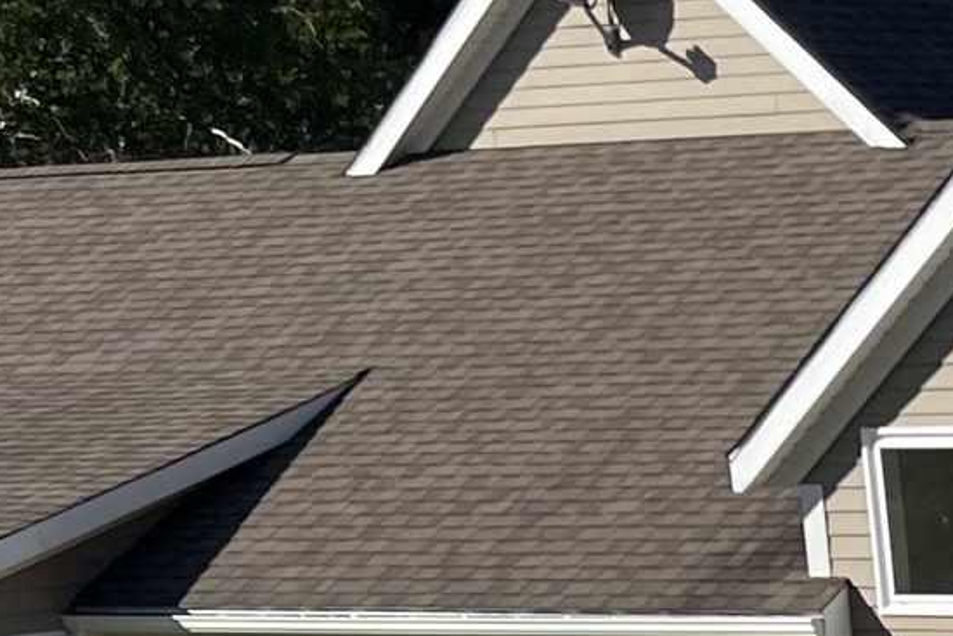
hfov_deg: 12.5
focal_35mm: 151
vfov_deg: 8.2
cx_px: 1656
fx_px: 3998
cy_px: 1605
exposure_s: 1/4630
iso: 50
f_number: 1.5
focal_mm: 5.7
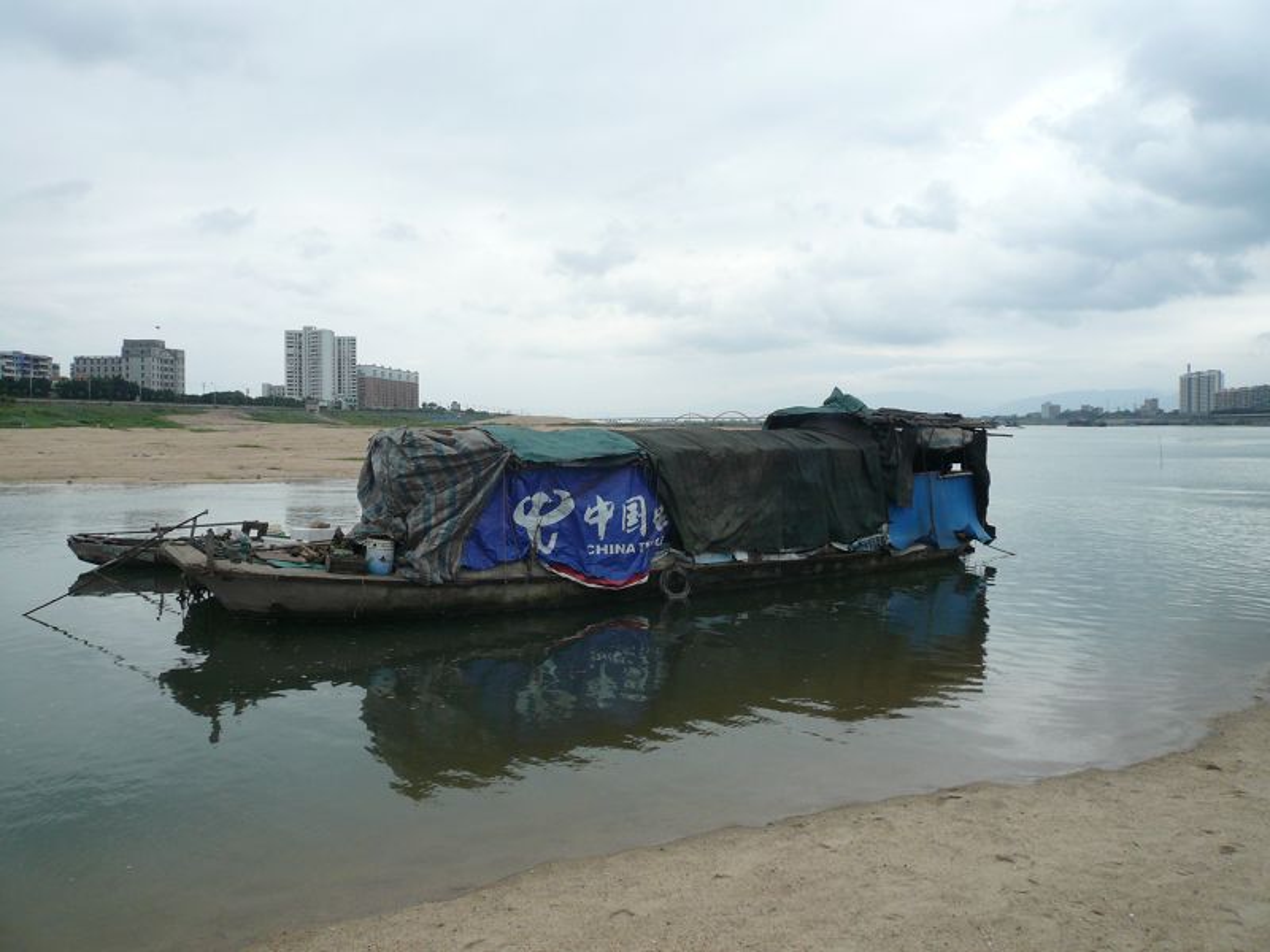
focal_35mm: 102
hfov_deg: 19.3
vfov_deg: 14.5
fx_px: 3742
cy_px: 476
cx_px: 635
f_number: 5.6
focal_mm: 16.8
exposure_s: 1/640
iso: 100
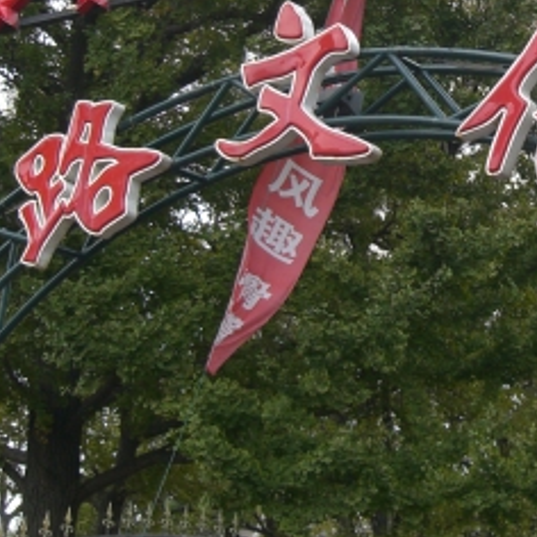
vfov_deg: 18.8
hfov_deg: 18.7
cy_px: 80
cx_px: 503
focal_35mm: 91
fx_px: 1597
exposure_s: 1/160
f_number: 3.1
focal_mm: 6.3
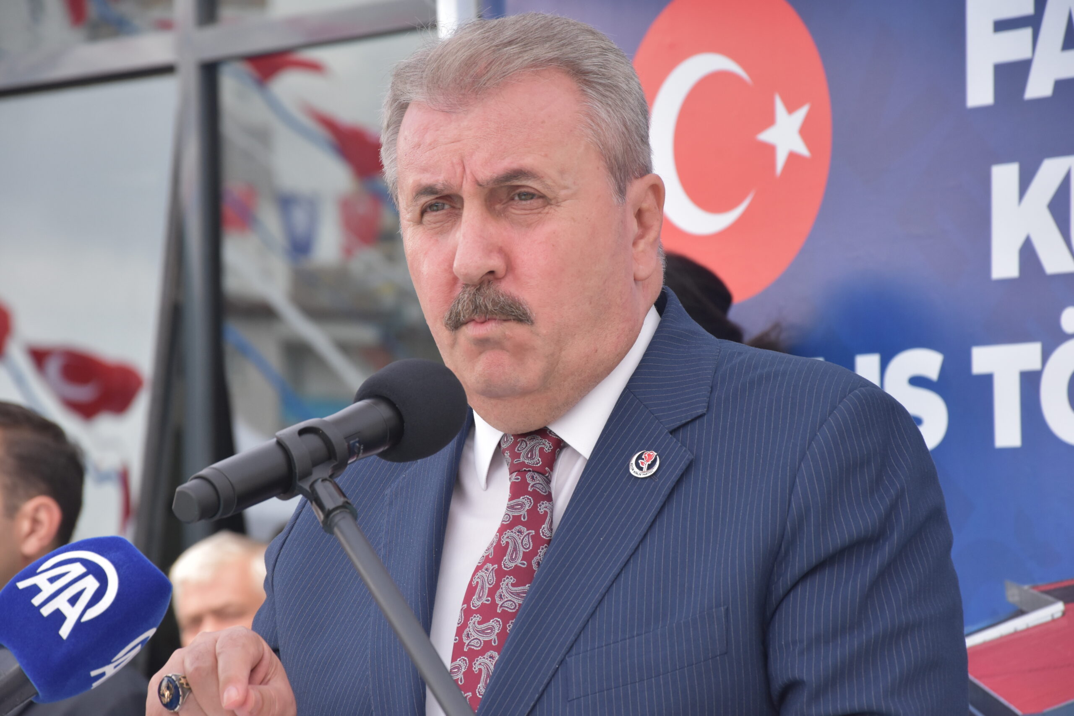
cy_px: 358
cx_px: 537
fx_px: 4699
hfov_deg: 13.0
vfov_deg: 8.7
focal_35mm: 158
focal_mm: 105
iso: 800
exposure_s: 1/400
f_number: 8
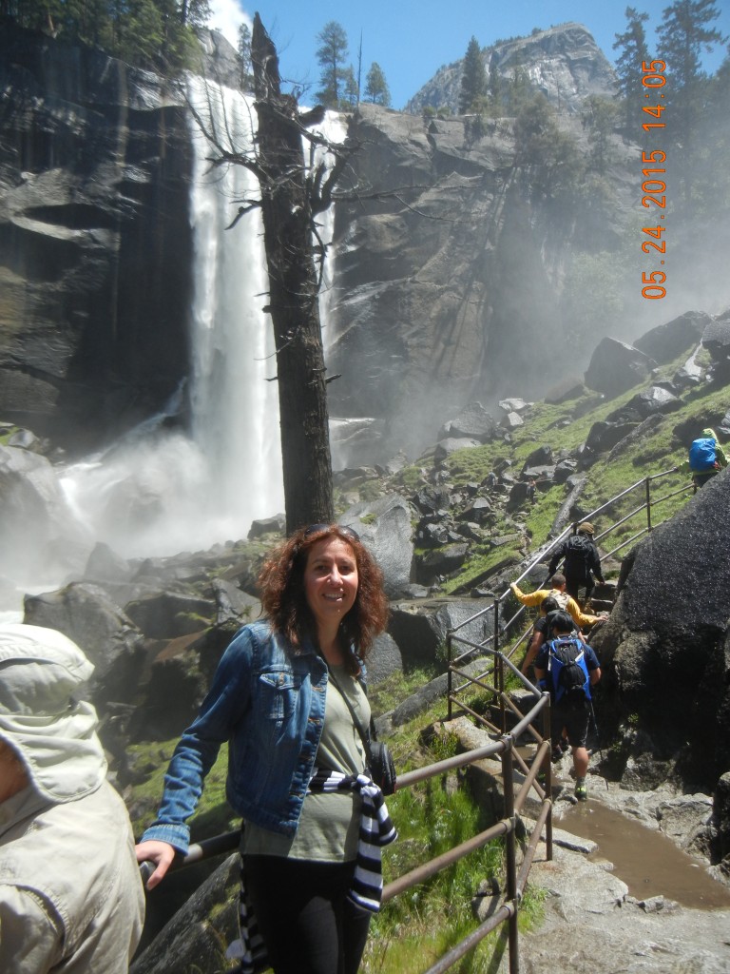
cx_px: 365
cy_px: 487
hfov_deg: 46.8
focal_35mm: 30
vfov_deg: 60.0
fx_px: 844
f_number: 7
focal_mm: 5.4
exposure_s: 1/262
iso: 160
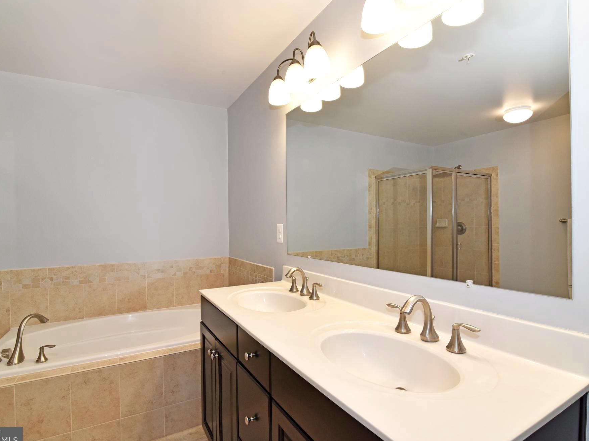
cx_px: 293
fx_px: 306
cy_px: 222
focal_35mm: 18
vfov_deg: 71.6
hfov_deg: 87.8
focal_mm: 16
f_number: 11
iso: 1250
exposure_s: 1/50
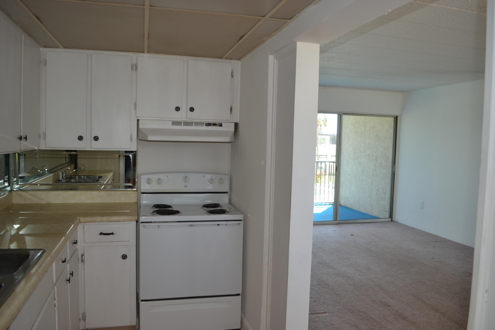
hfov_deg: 67.4
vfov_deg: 47.9
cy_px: 165
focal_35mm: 27
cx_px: 248
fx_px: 371
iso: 220
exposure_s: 1/125
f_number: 4
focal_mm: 18
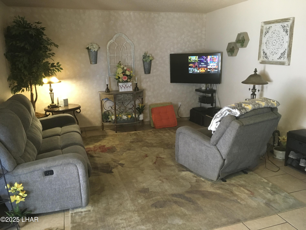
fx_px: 256
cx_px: 153
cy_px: 115
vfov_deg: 48.2
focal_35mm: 29
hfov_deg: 61.7
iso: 160
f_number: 2.2
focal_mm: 4.15
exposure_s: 1/30
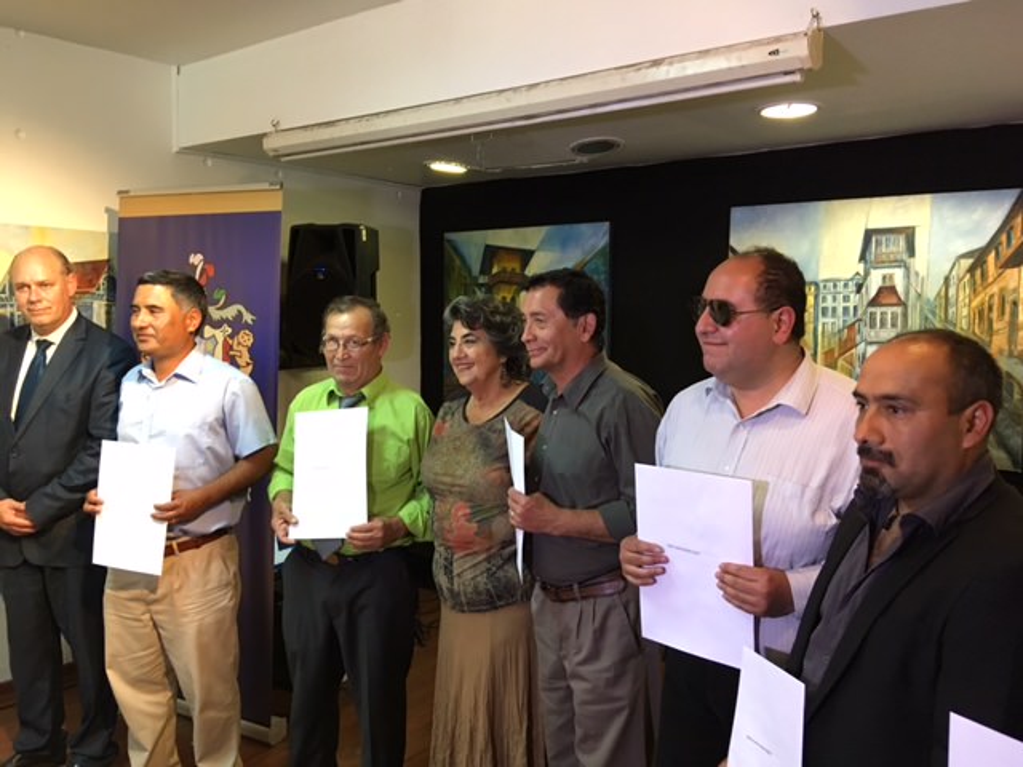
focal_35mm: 29
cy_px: 384
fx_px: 857
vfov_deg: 48.2
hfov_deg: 61.7
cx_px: 512
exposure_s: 1/33
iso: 200
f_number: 2.2
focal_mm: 4.15
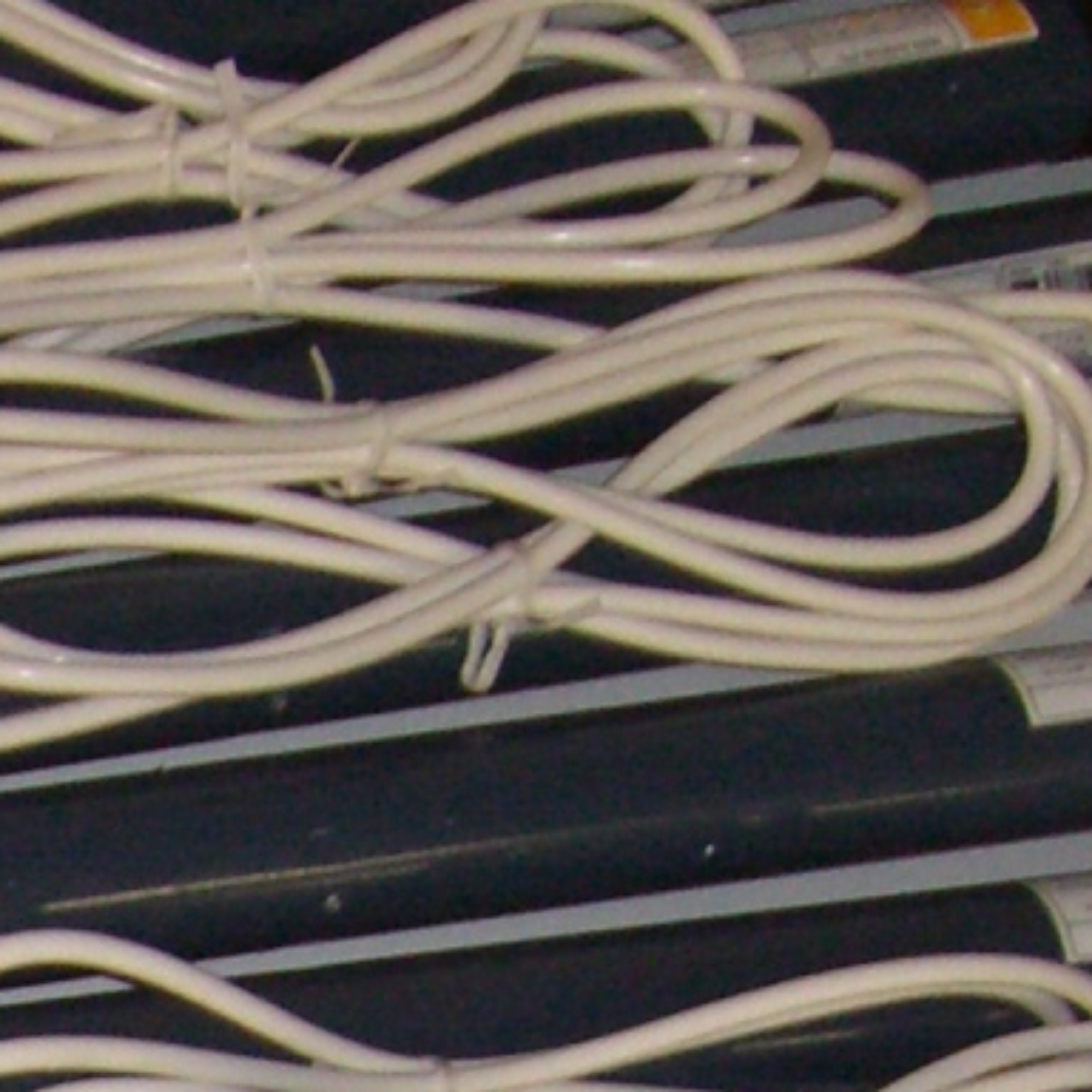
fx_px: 6389
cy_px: 2056
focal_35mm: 179
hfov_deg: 9.2
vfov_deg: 9.3
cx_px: -1083
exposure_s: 1/60
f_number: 2.7
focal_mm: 6.2
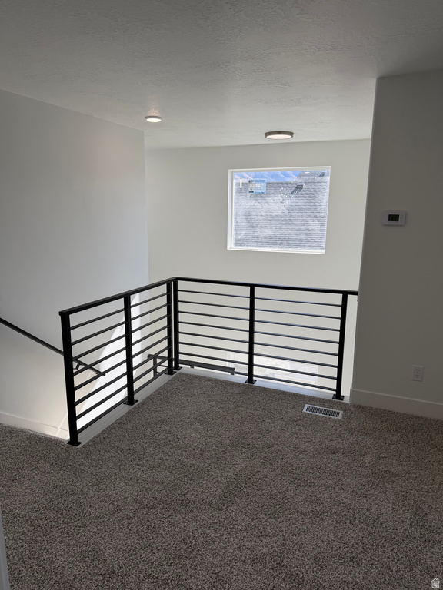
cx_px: 222
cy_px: 295
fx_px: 410
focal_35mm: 24
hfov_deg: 56.8
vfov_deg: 71.6
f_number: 1.78
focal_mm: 6.76
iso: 80
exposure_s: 1/992
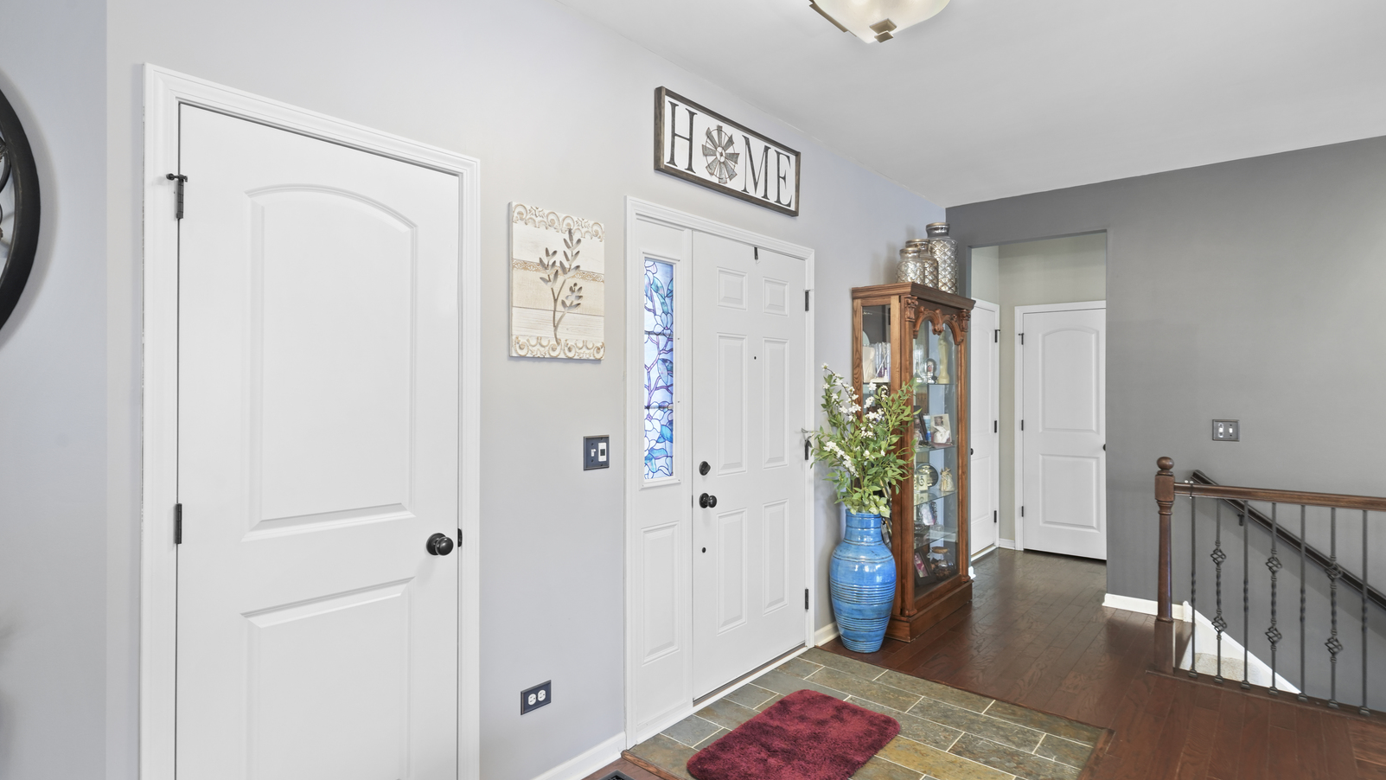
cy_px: 389
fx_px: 662
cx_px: 697
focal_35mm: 18
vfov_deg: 61.0
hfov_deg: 92.7
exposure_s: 1/2
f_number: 8
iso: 800
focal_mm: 17
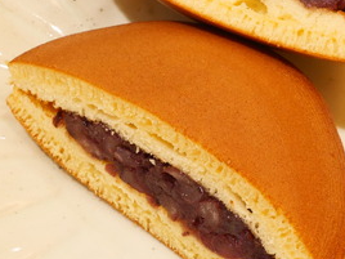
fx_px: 1017
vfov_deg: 14.5
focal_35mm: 102
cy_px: 124
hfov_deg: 19.2
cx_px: 218
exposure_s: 1/25
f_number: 10
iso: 800
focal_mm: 21
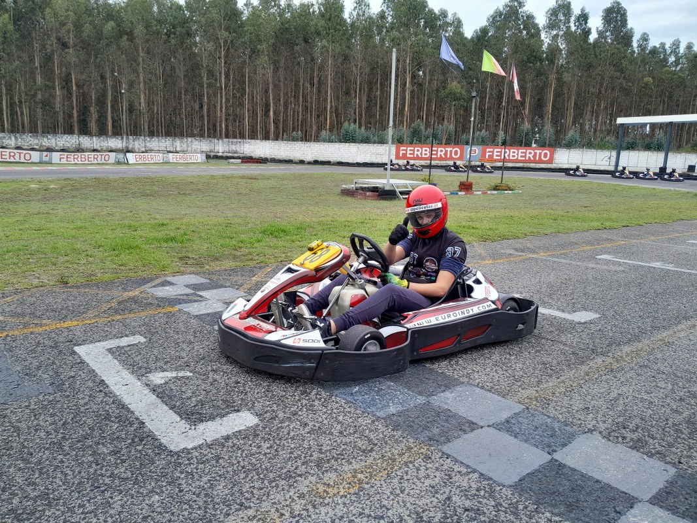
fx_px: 523
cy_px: 262
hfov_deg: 67.3
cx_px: 348
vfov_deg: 53.1
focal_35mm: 26
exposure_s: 1/132
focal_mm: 3.98
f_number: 1.8
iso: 40
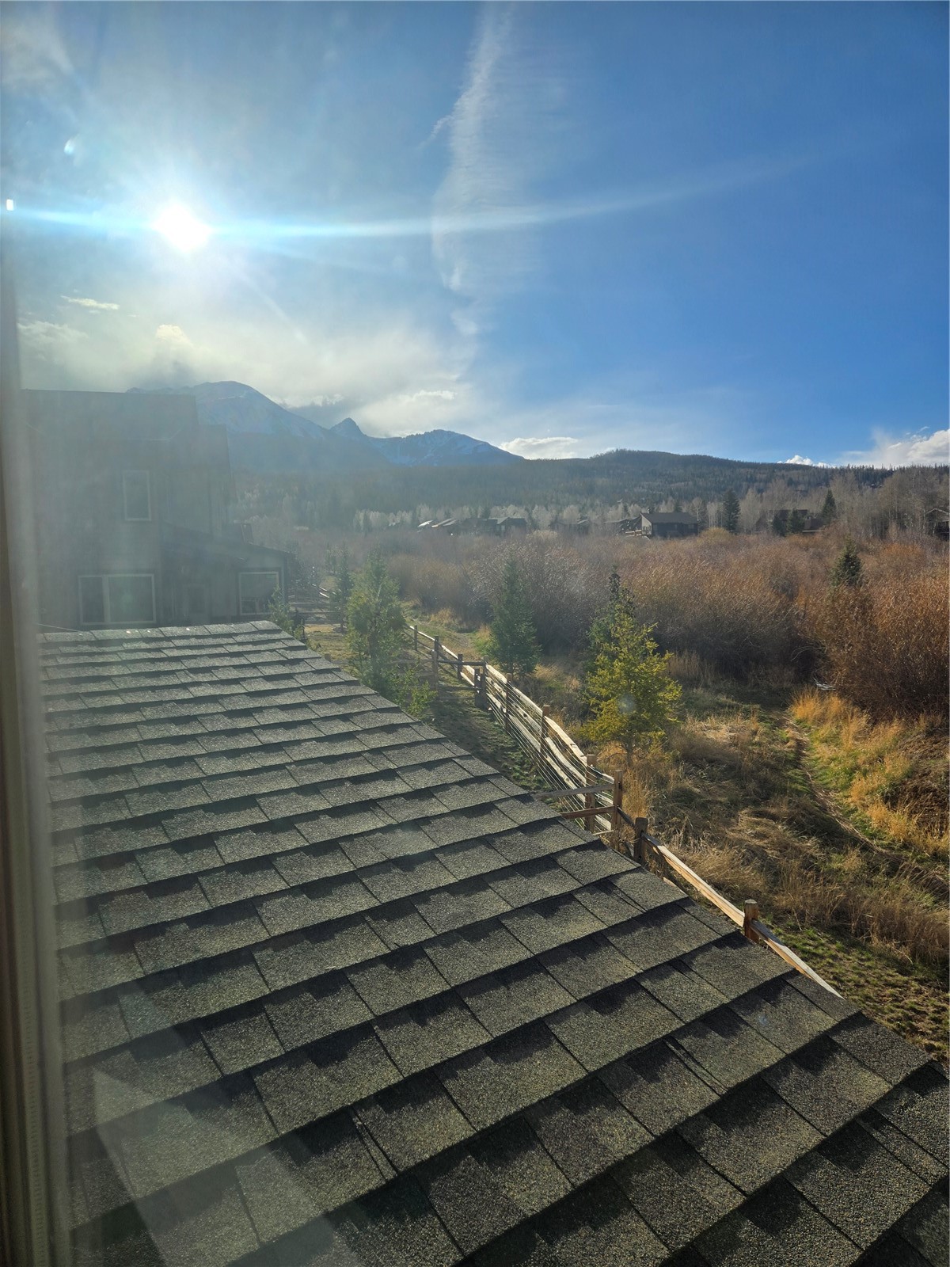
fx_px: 842
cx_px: 475
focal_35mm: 23
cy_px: 634
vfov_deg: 73.9
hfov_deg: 58.9
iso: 25
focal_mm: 5.4
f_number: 1.8
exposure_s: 1/4458
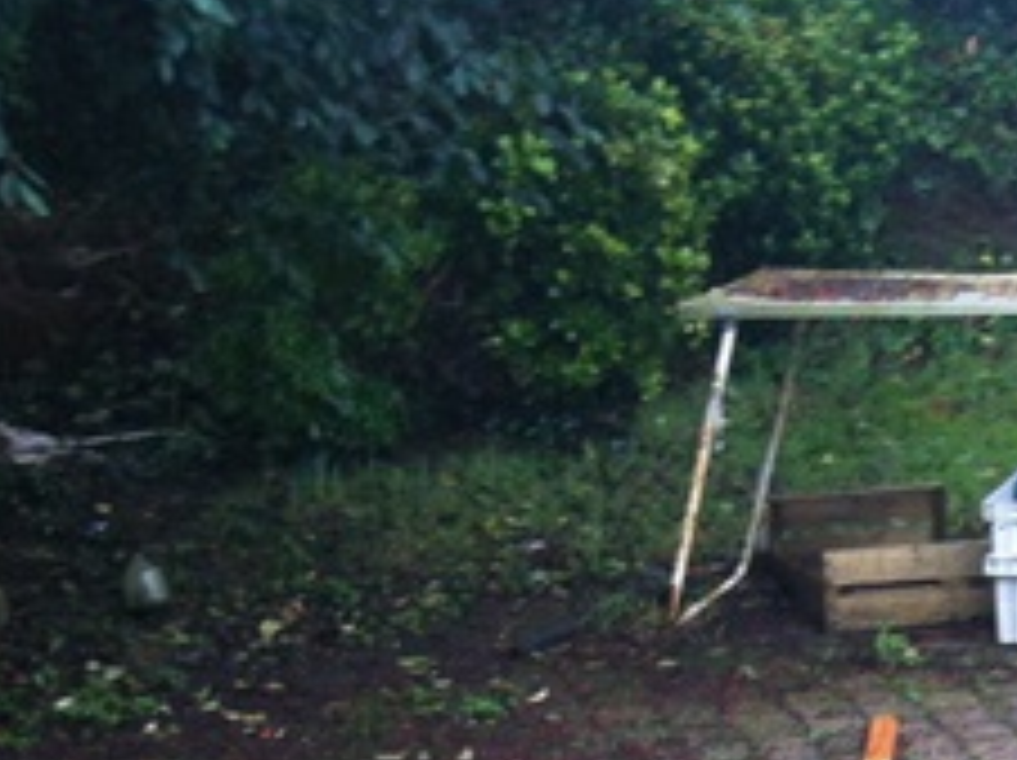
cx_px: 1220
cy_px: 1309
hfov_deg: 15.3
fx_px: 3639
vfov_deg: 11.2
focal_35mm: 124
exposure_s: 1/17
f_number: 2.8
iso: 100
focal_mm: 3.85
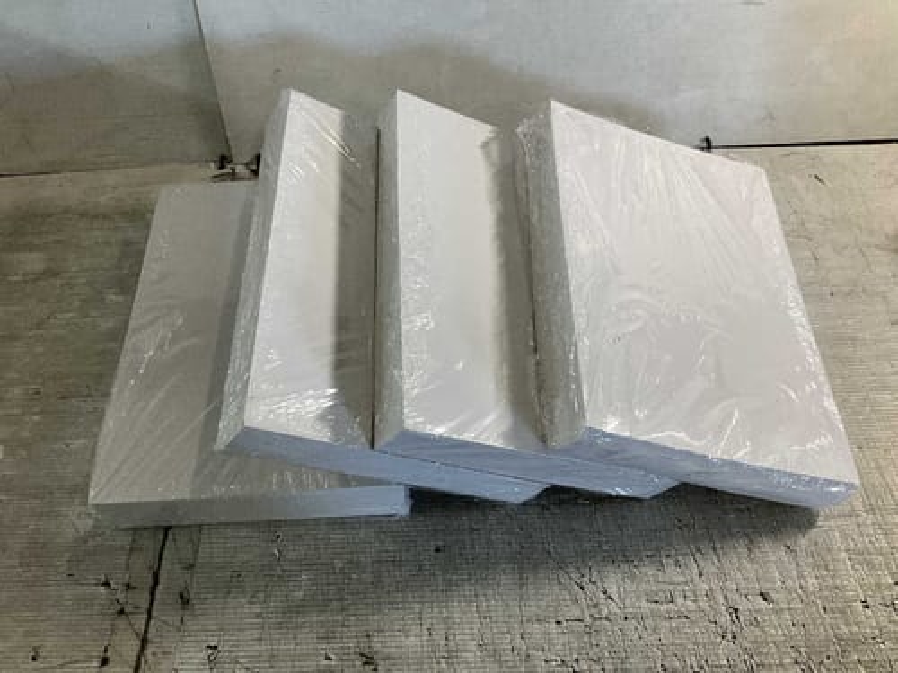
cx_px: 449
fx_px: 752
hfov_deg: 61.7
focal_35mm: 29
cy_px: 336
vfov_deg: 48.2
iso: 64
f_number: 1.8
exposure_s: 1/100
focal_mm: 3
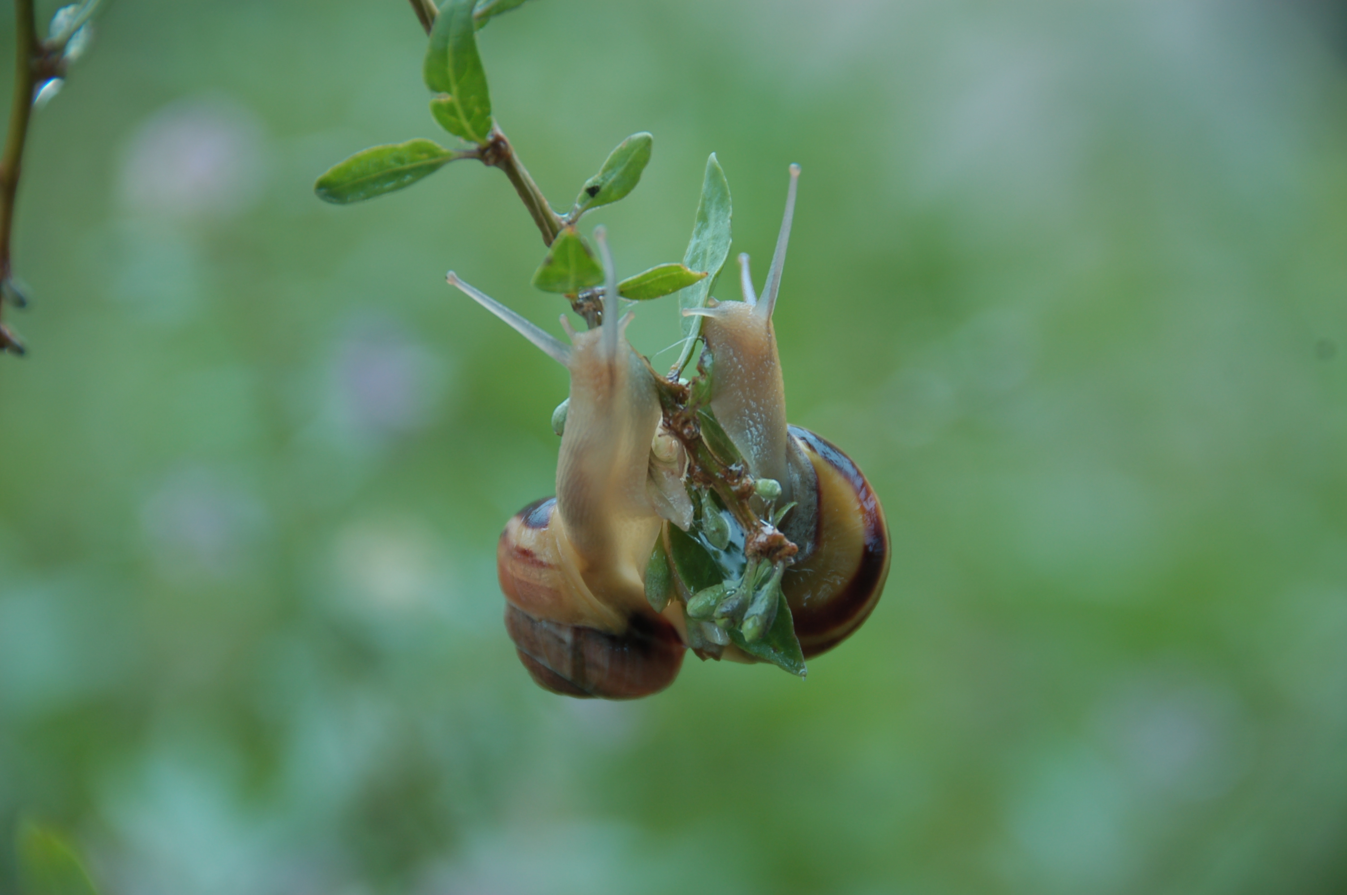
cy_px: 448
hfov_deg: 6.9
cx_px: 674
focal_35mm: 300
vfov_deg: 4.6
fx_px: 11215
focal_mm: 200
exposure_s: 1/30
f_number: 5.6
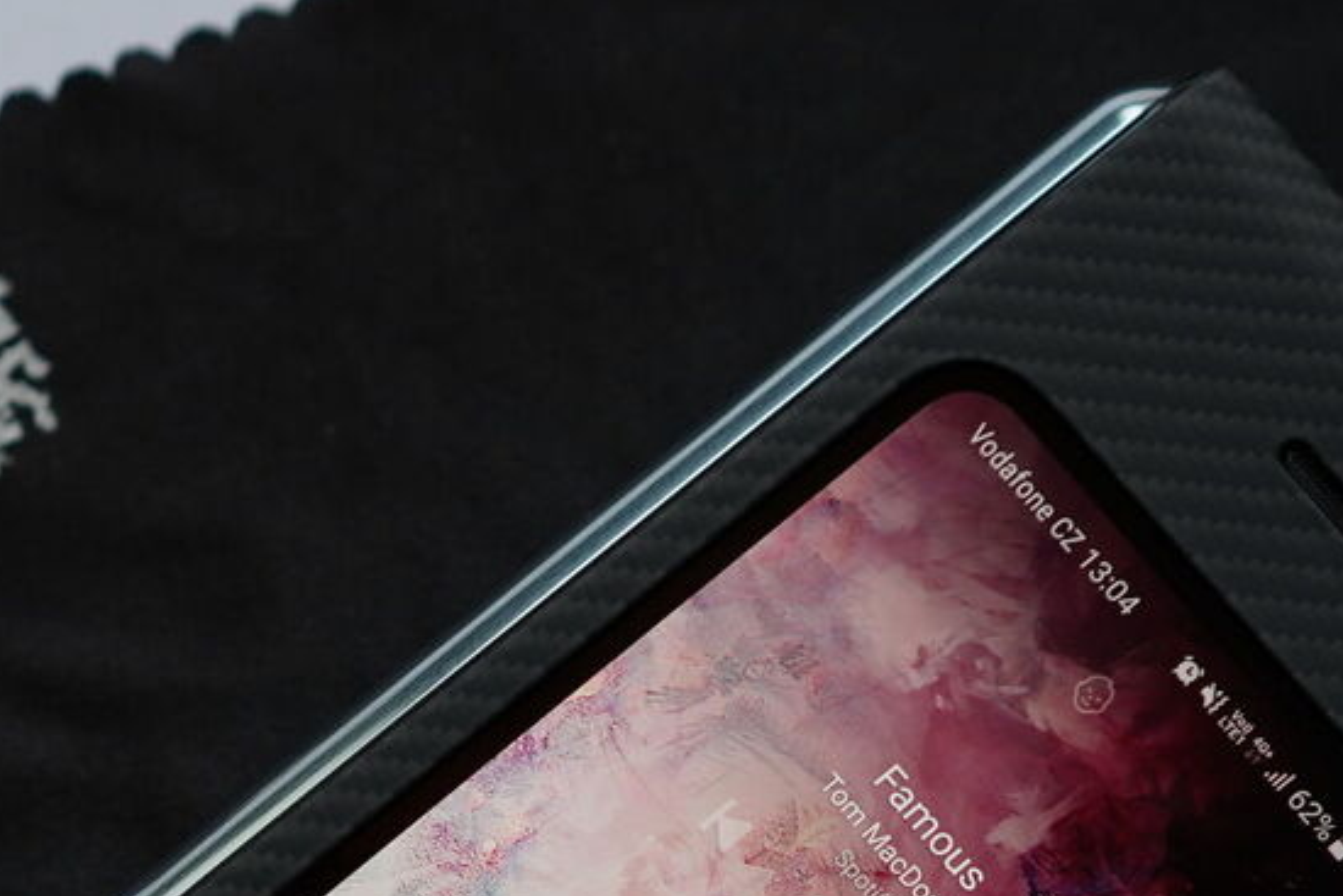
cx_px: 256
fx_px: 7164
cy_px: 1028
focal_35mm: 192
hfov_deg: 10.7
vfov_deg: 7.1
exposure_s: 1/160
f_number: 2.8
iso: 250
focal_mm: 55
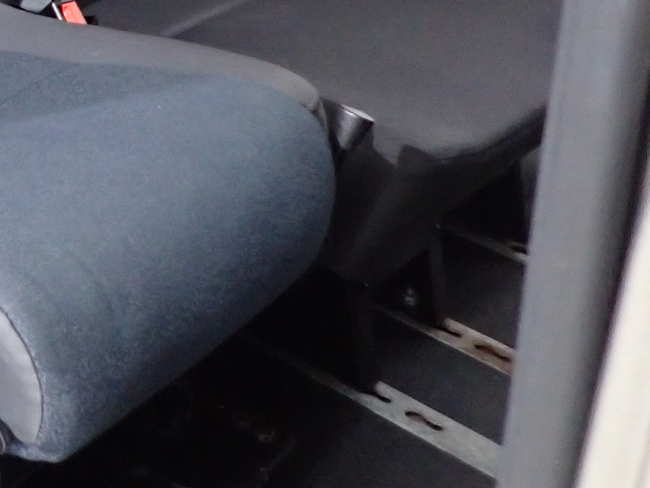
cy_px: -225
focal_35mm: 79
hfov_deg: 22.0
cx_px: -215
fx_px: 1483
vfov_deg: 17.0
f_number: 2
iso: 640
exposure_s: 1/30
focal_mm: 4.5
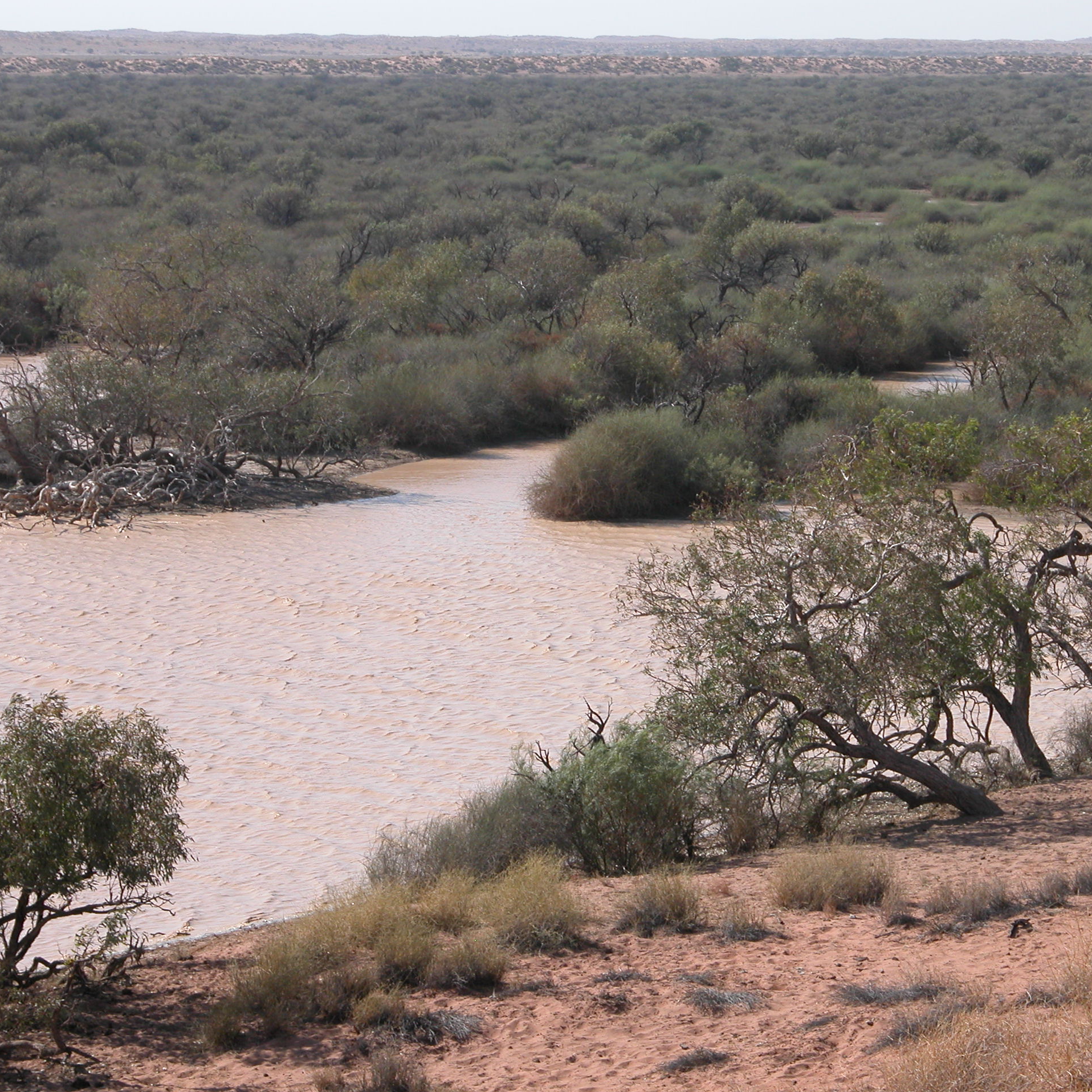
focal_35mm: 137
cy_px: 545
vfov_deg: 12.7
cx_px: 555
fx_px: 4890
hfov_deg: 12.7
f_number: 5.3
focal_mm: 29.5
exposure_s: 1/489
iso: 100
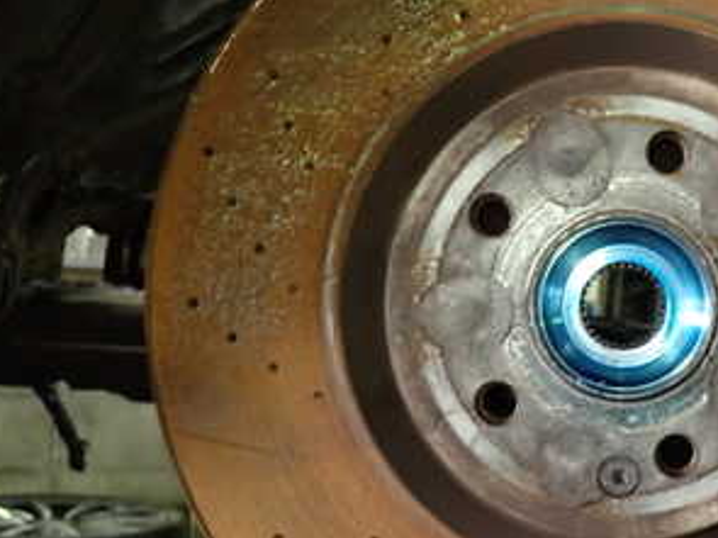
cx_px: 635
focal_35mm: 61
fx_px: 1265
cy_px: 329
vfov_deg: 24.0
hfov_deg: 30.4
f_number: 2.3
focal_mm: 5.4
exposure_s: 1/30
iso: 400
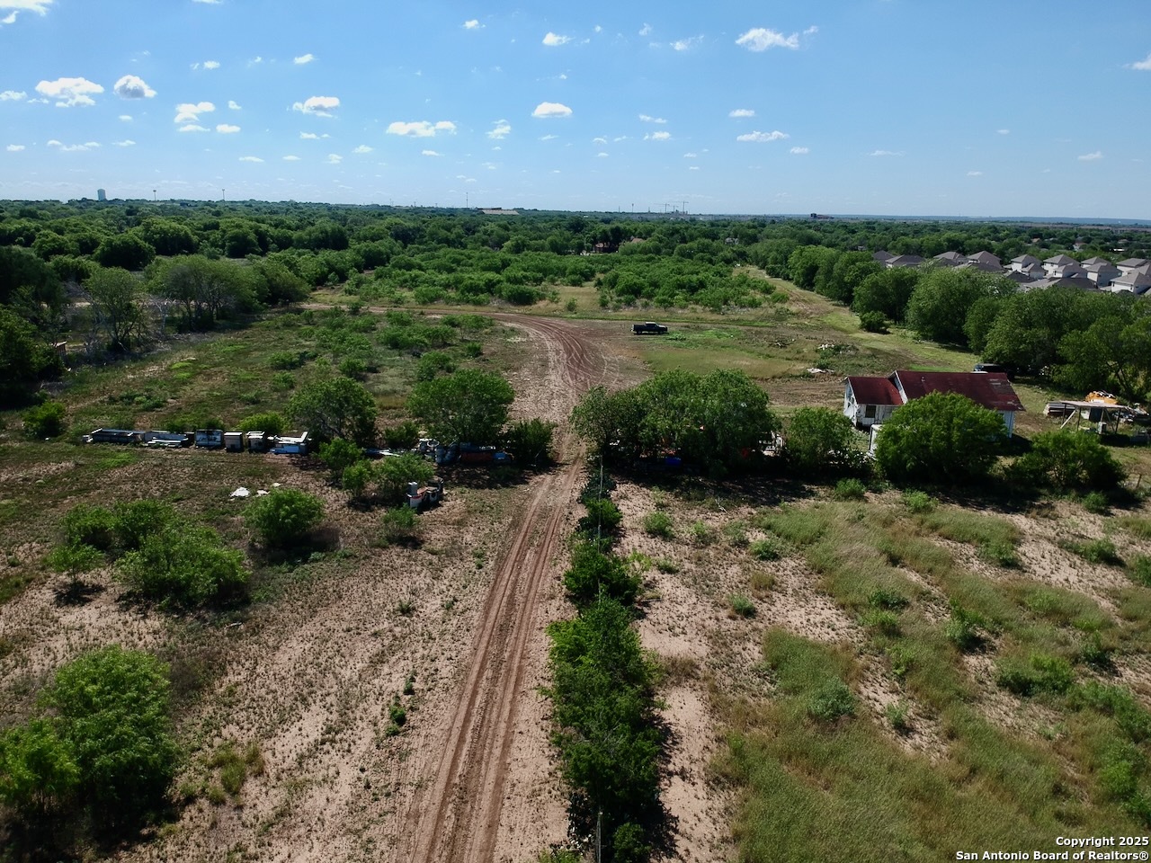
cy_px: 432
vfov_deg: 54.9
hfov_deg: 69.4
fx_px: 831
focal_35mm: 25
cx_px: 576
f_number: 2.6
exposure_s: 1/1600
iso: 100
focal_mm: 4.49
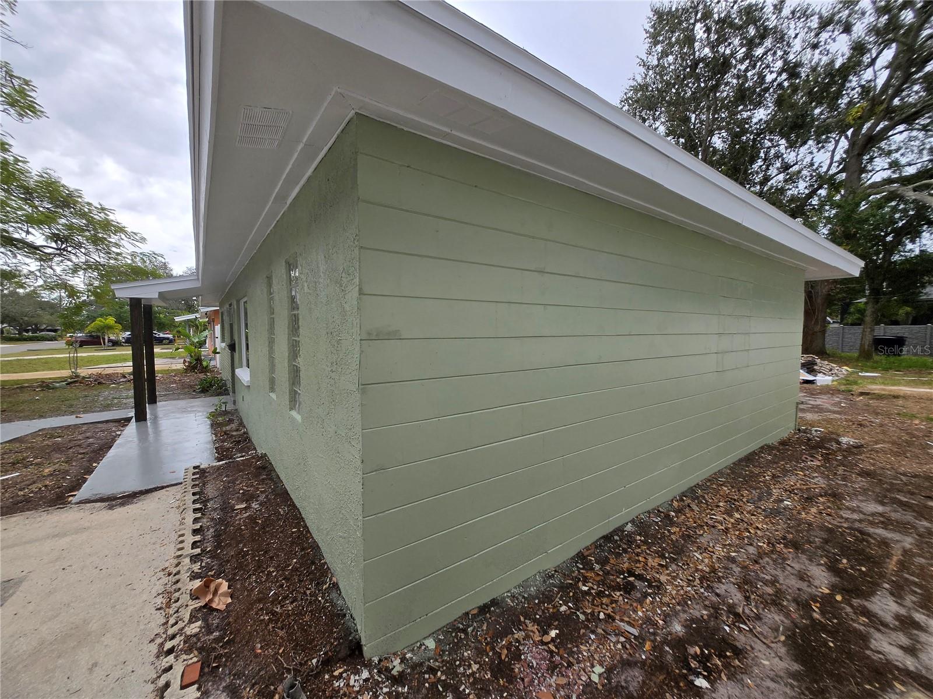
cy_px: 350
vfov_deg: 89.9
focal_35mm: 13
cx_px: 466
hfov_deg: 106.2
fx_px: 350
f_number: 2.2
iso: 40
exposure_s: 1/719
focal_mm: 1.7
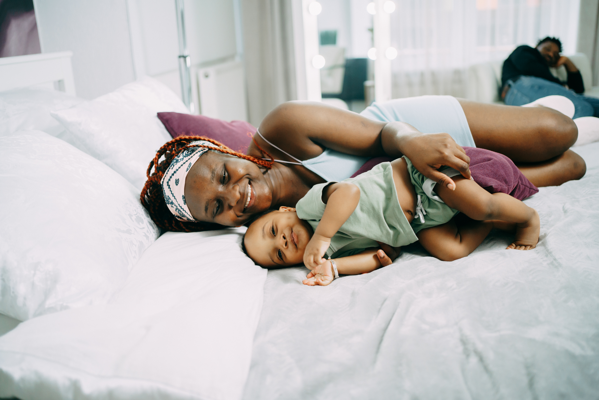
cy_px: 200
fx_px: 582
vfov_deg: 37.9
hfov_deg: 54.4
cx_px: 300
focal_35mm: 35
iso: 800
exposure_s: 1/500
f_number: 2.2
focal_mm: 35
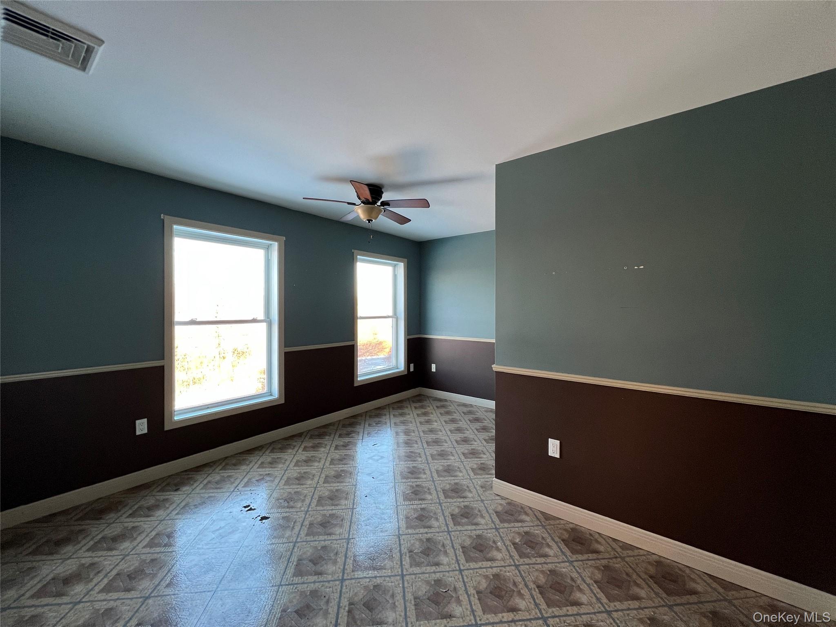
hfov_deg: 106.2
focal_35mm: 13
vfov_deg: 89.9
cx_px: 418
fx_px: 314
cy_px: 314
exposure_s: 1/60
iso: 160
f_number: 1.8
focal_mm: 1.57
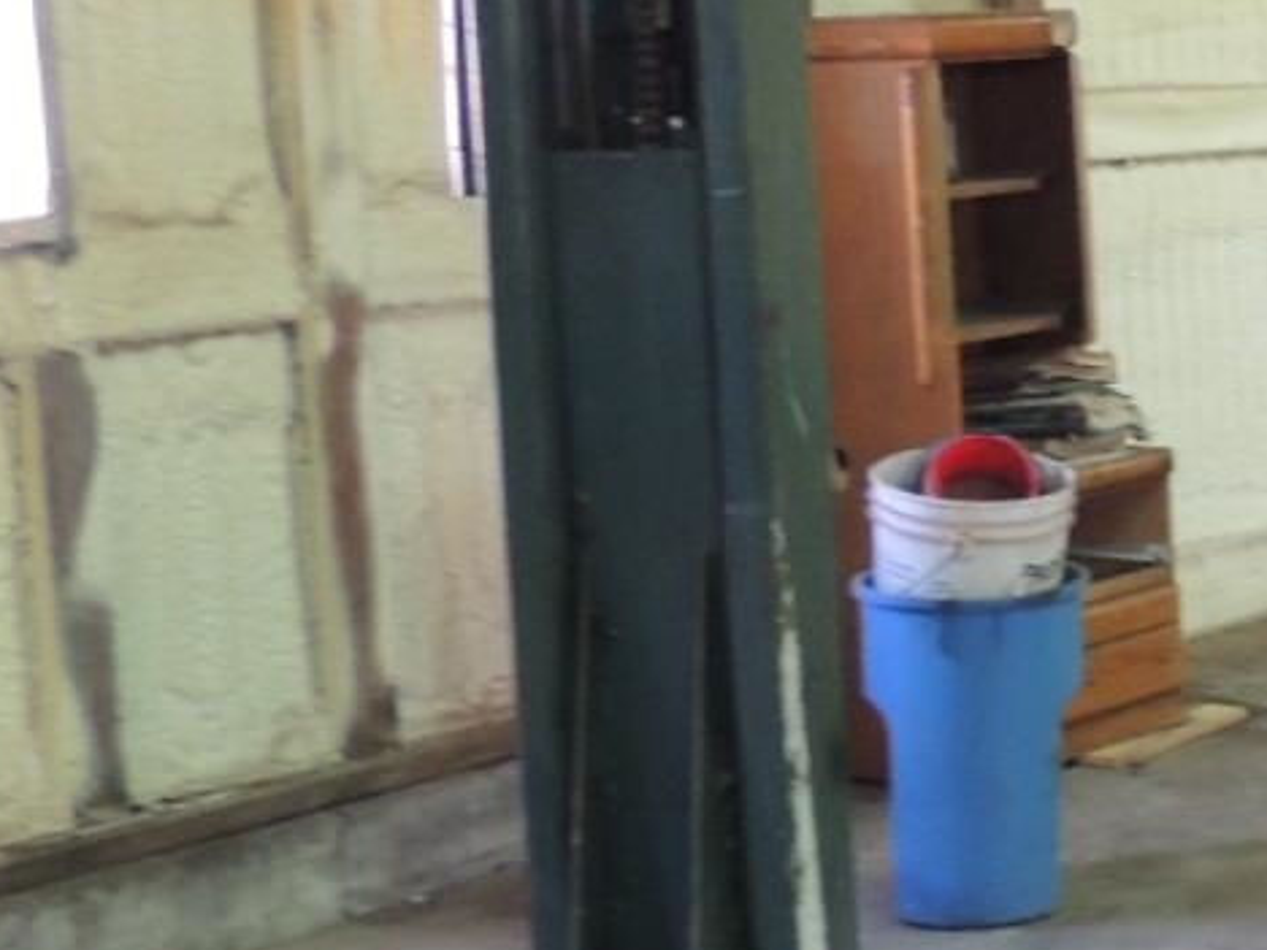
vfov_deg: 17.9
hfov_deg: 20.5
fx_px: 3001
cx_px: 1873
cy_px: 276
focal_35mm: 82
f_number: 3
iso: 400
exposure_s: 1/20
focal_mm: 4.3
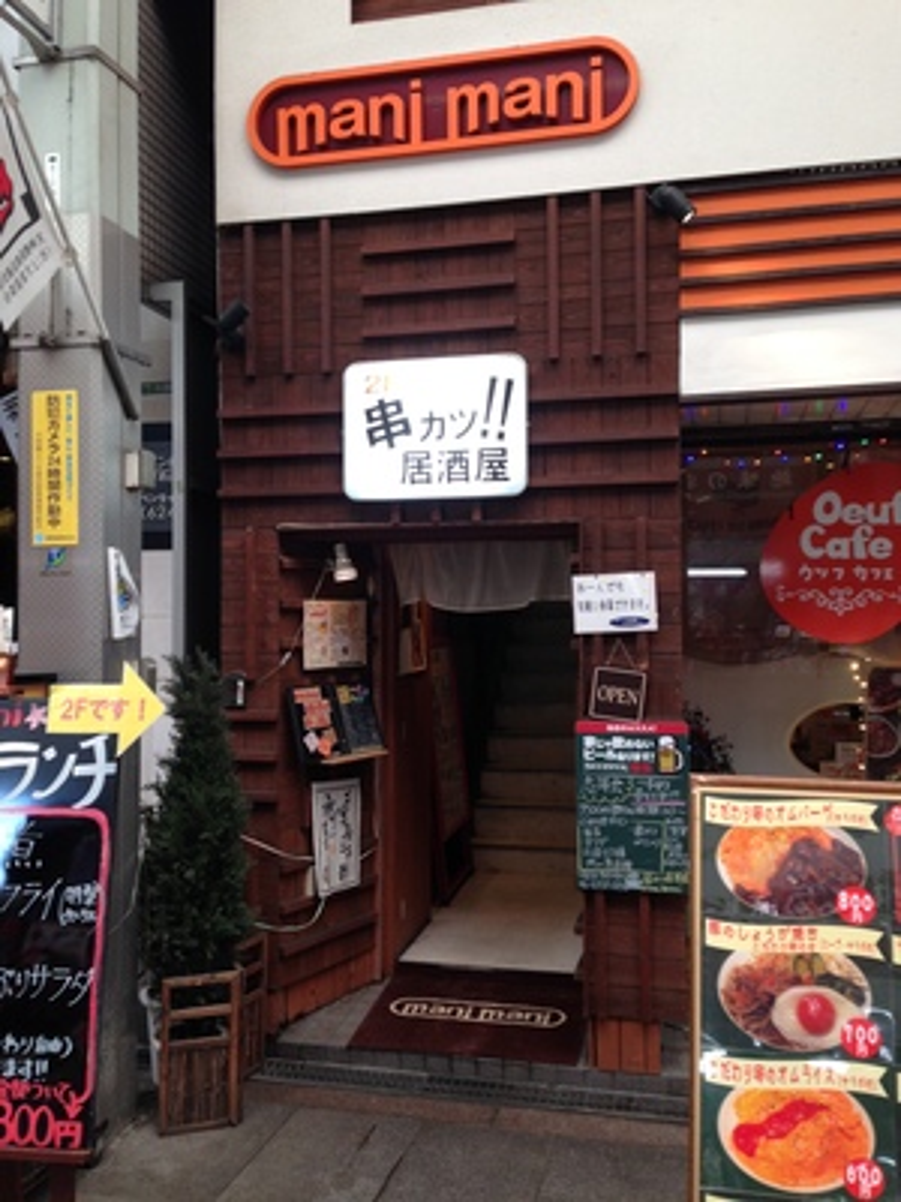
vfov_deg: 55.4
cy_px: 601
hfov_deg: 42.9
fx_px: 1145
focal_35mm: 33
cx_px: 450
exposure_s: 1/40
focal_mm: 4.12
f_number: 2.4
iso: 50
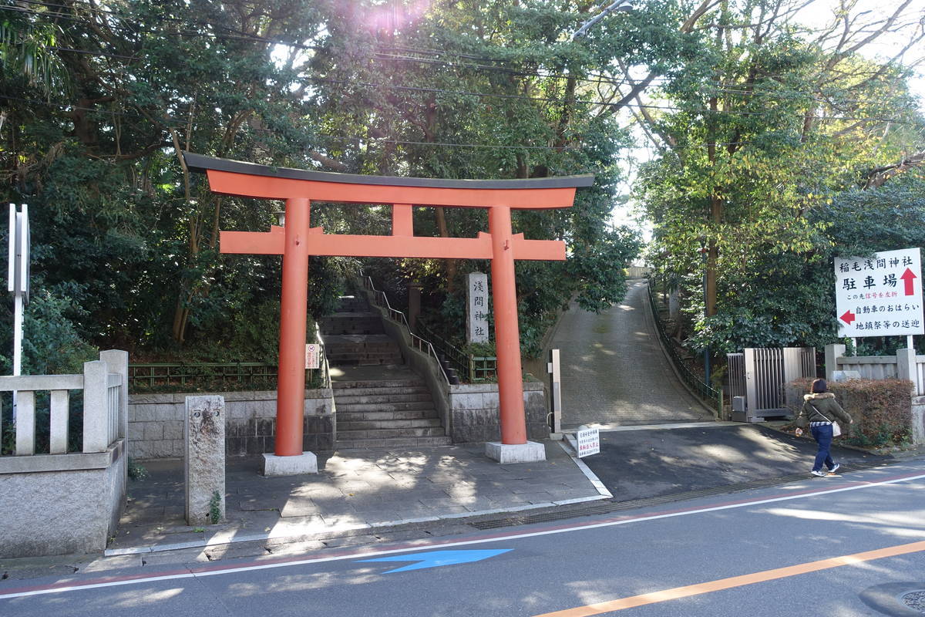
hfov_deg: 58.7
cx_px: 462
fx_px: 822
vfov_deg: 41.1
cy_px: 308
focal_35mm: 32
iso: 125
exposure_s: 1/80
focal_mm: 11.81
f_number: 4
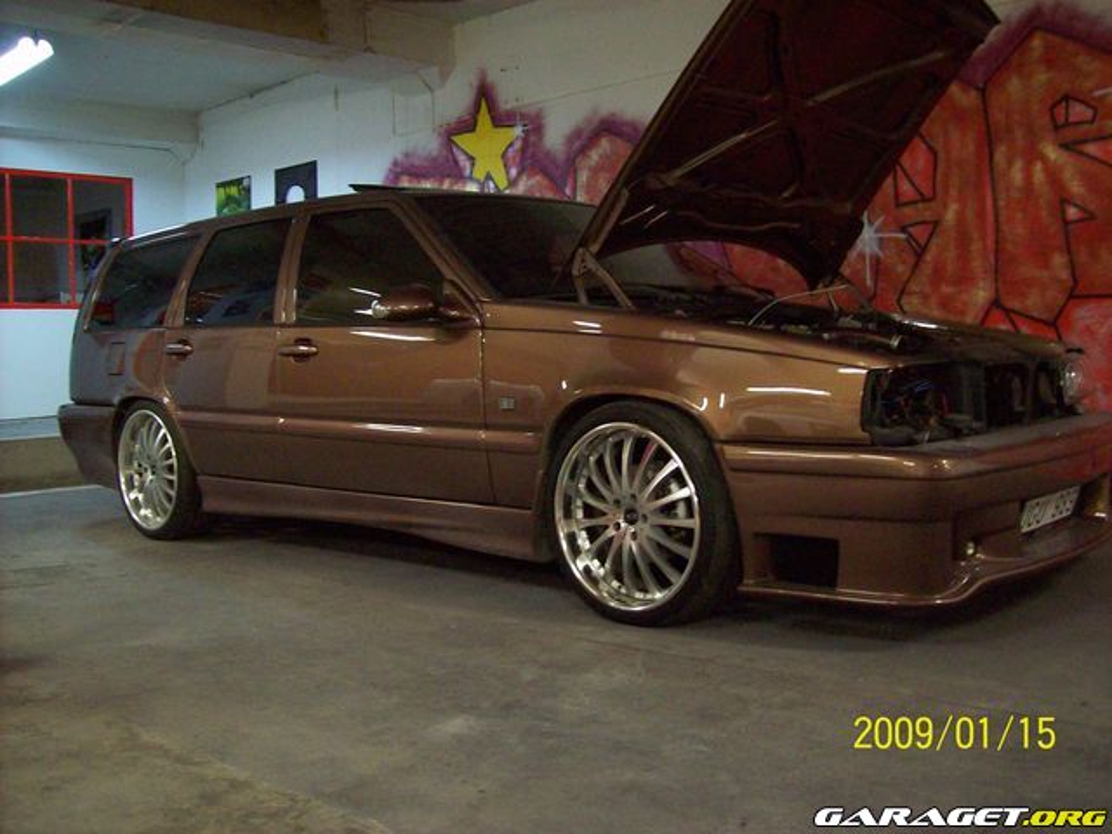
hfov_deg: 51.4
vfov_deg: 39.7
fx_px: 1156
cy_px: 417
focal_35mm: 36
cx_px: 556
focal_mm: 6
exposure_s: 1/8
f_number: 2.7
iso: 200
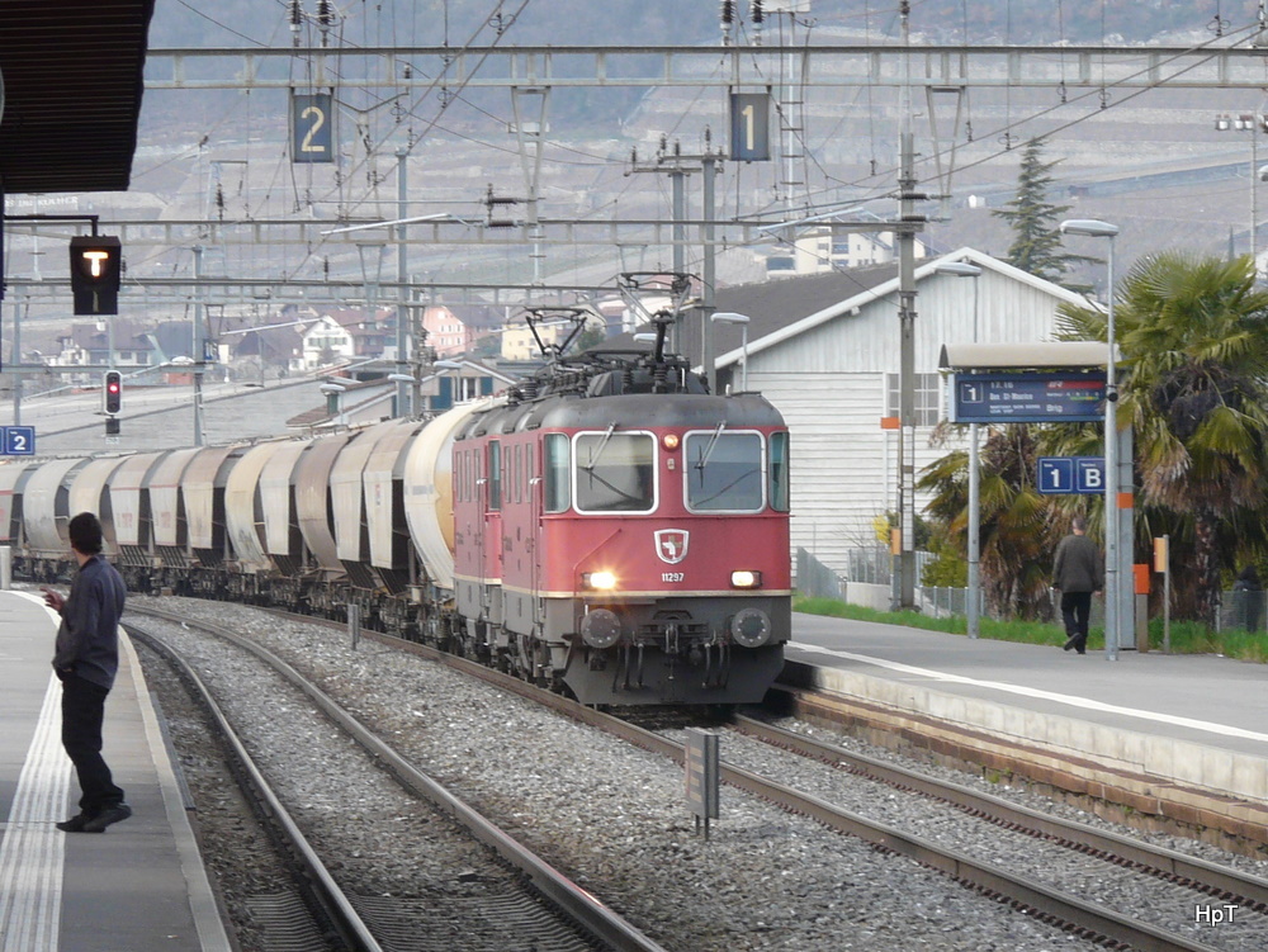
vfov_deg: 10.0
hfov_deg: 13.3
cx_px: 634
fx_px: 5424
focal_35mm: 148
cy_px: 476
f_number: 4
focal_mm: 24.4
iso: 100
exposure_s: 1/125
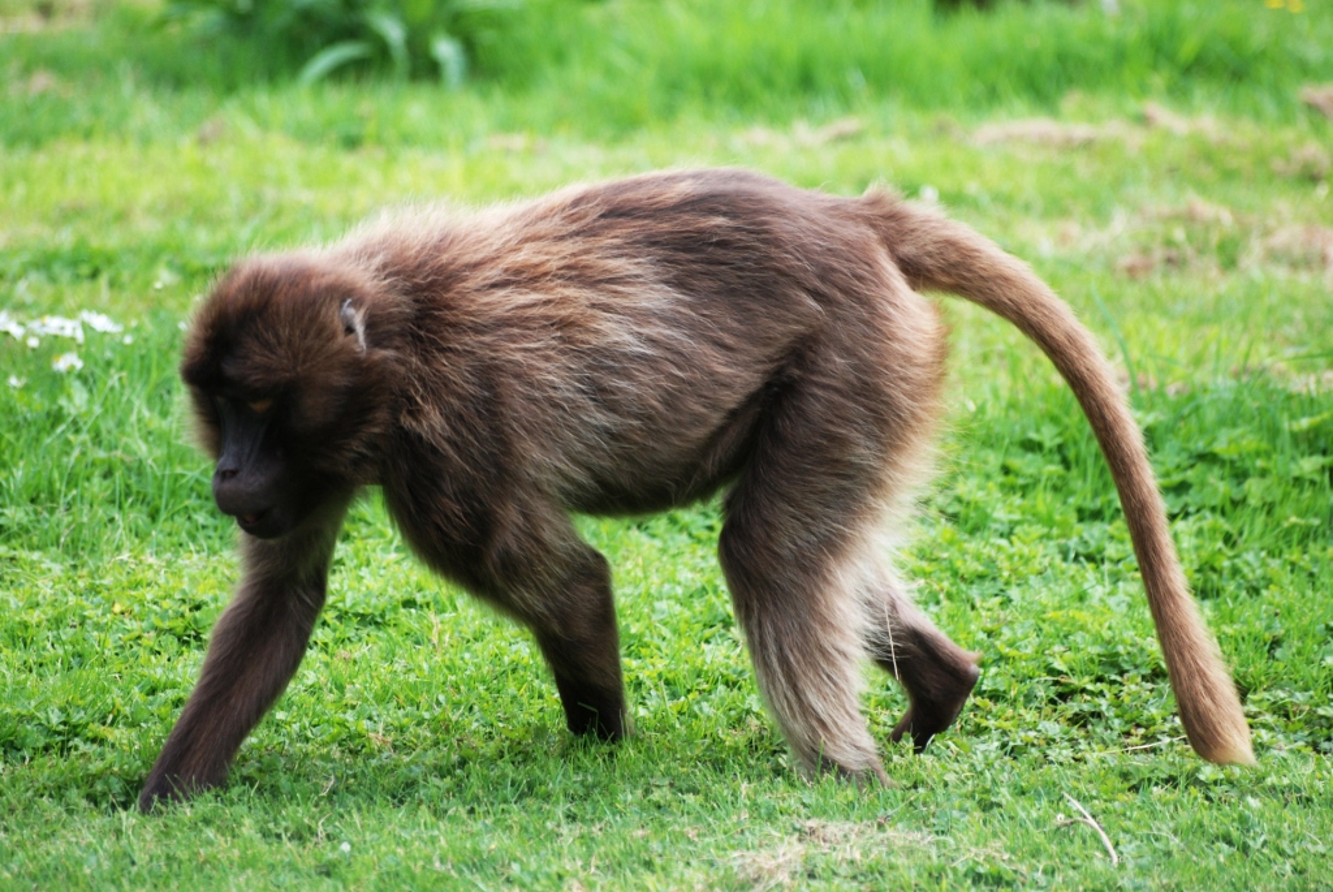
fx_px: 12231
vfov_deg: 4.2
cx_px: 666
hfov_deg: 6.2
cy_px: 446
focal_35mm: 330
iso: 400
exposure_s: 1/400
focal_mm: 220
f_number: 5.3
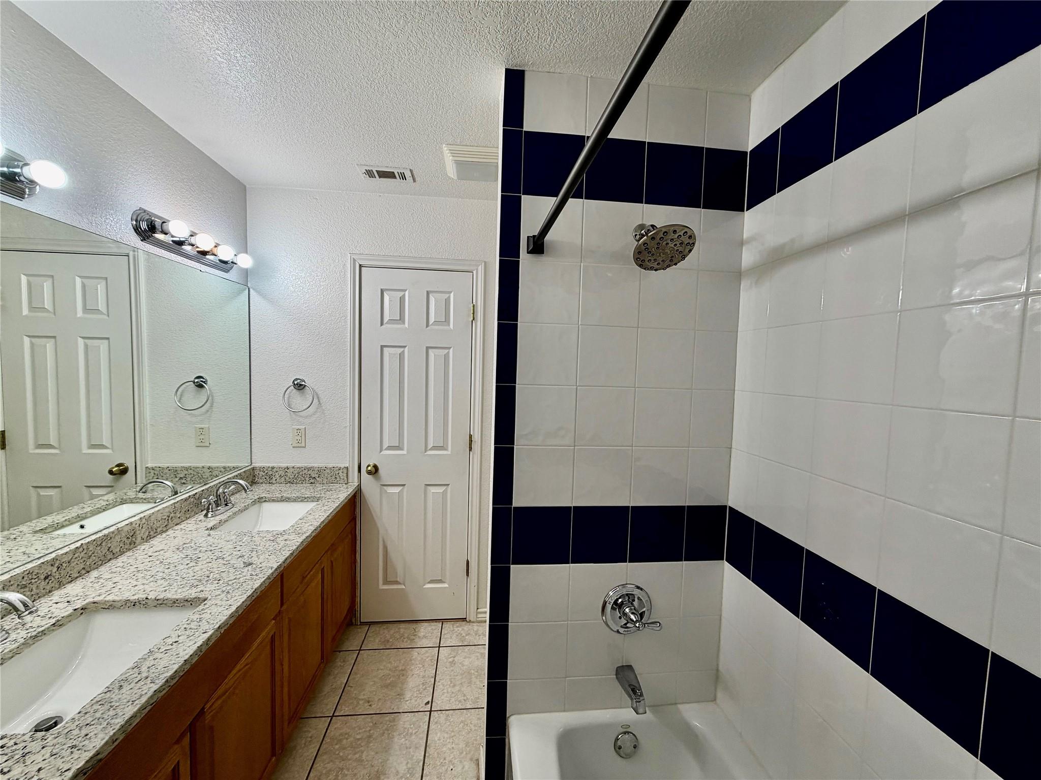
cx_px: 520
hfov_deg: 102.1
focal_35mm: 14
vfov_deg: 85.7
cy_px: 390
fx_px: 421
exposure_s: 1/120
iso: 40
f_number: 2.2
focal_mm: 2.22
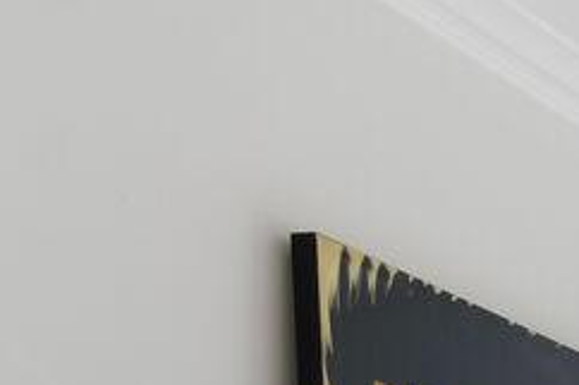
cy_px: 878
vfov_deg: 11.1
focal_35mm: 107
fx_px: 1720
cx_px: 1723
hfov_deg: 11.4
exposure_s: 1/15
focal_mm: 10
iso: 200
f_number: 8
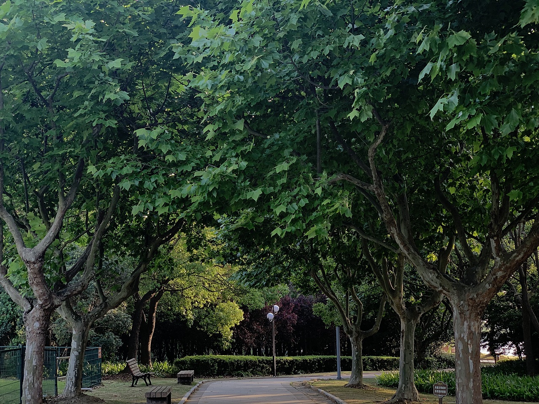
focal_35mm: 52
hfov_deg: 36.8
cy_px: 202
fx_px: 810
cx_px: 270
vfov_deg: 28.0
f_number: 2.4
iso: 50
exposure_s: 1/122
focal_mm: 6
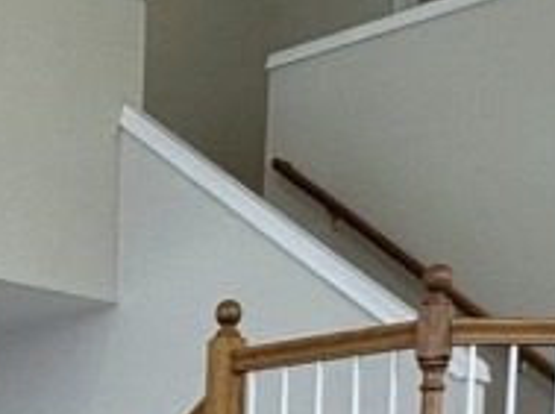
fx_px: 1520
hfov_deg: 19.5
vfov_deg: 13.7
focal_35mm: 95
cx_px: -112
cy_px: 772
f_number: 2.2
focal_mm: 2.22
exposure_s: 1/120
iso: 125
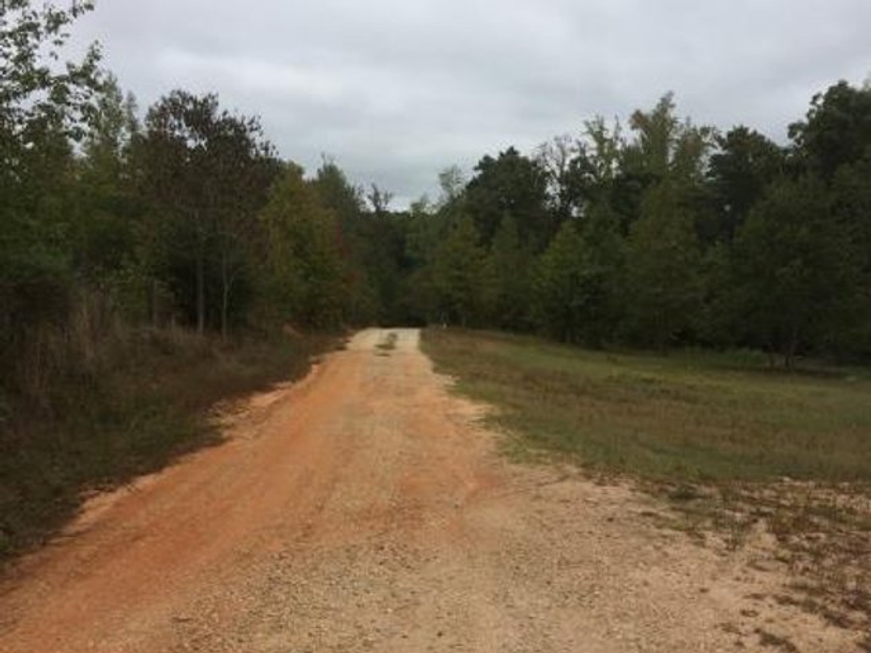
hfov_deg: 61.7
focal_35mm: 29
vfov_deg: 48.2
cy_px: 326
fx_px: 730
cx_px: 436
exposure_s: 1/1786
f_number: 2.2
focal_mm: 4.15
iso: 32
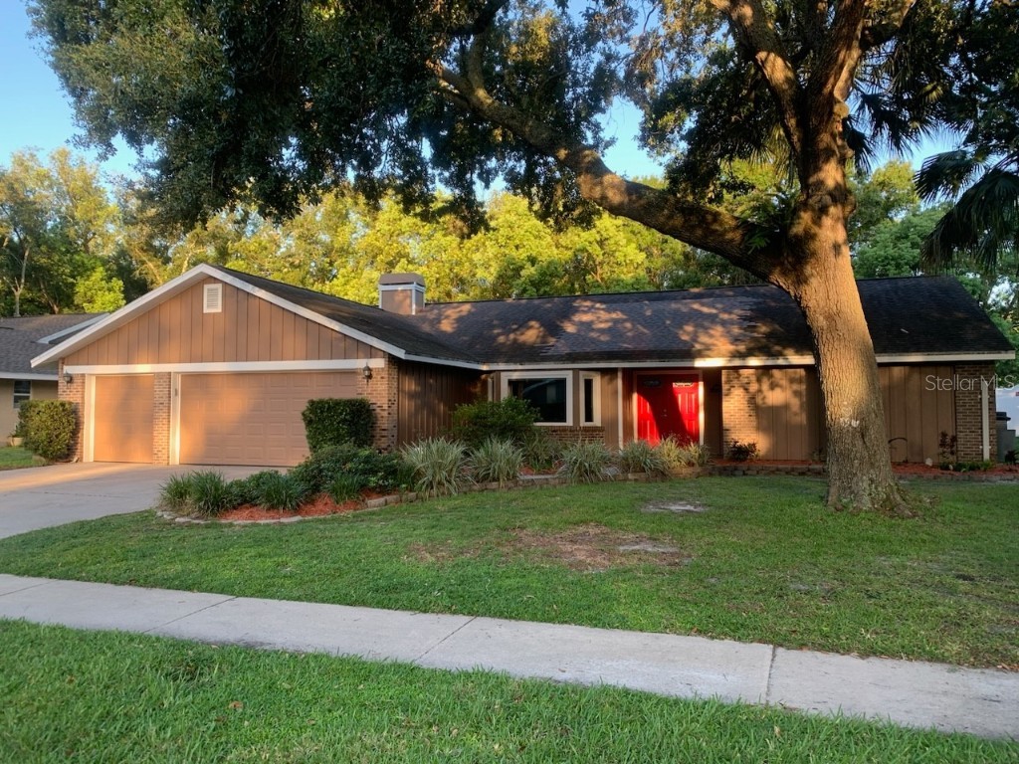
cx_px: 510
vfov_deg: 53.1
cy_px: 382
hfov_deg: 67.3
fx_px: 765
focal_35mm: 26
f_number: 1.8
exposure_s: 1/122
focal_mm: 4.25
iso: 40
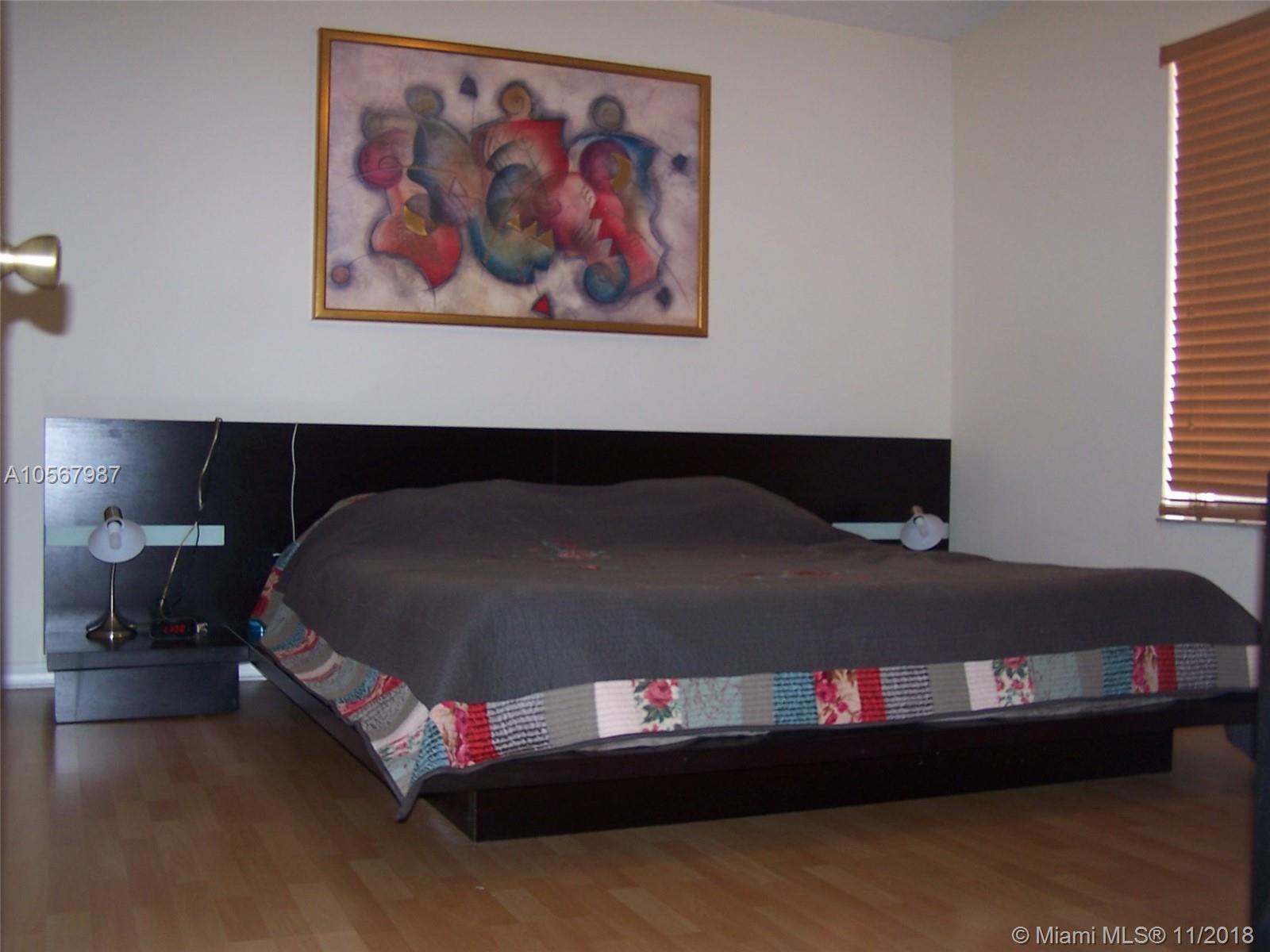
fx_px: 1394
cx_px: 635
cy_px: 476
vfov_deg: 37.7
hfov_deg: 49.0
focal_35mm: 38
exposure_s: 1/60
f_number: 2.8
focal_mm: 6.3
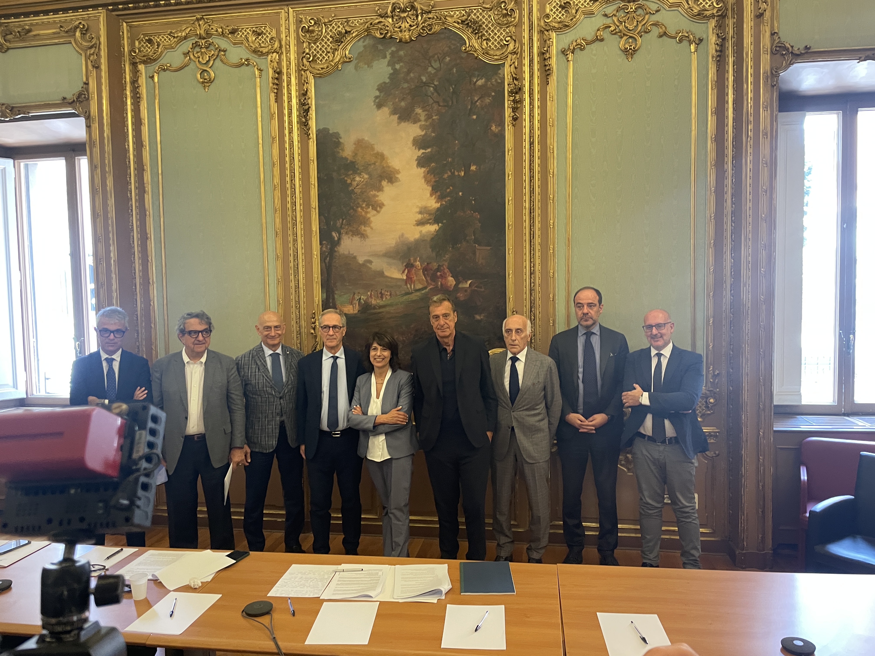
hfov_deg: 67.3
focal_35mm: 26
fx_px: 657
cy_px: 328
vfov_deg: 53.1
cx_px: 438
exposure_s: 1/50
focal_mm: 4.2
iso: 200
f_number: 1.6
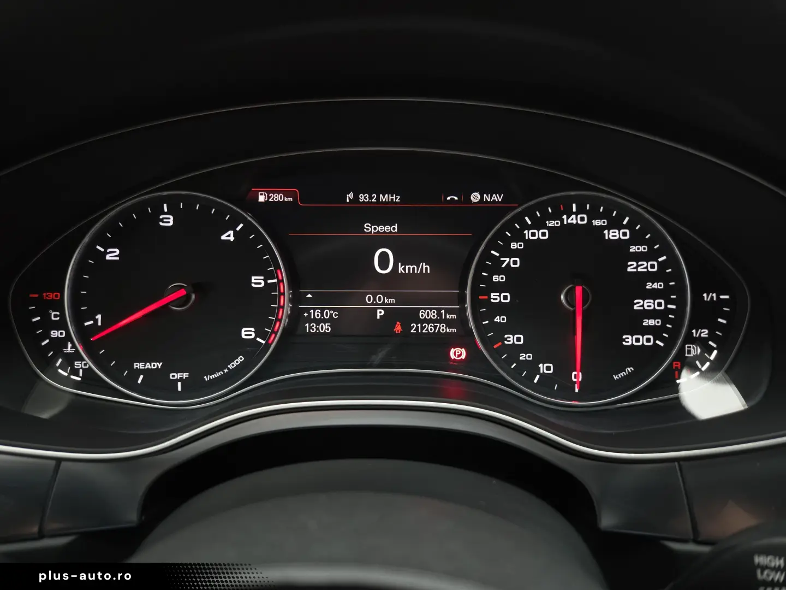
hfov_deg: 73.9
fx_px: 522
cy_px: 295
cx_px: 393
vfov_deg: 58.9
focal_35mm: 23
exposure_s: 1/41.6
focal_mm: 5.4
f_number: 1.8
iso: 320
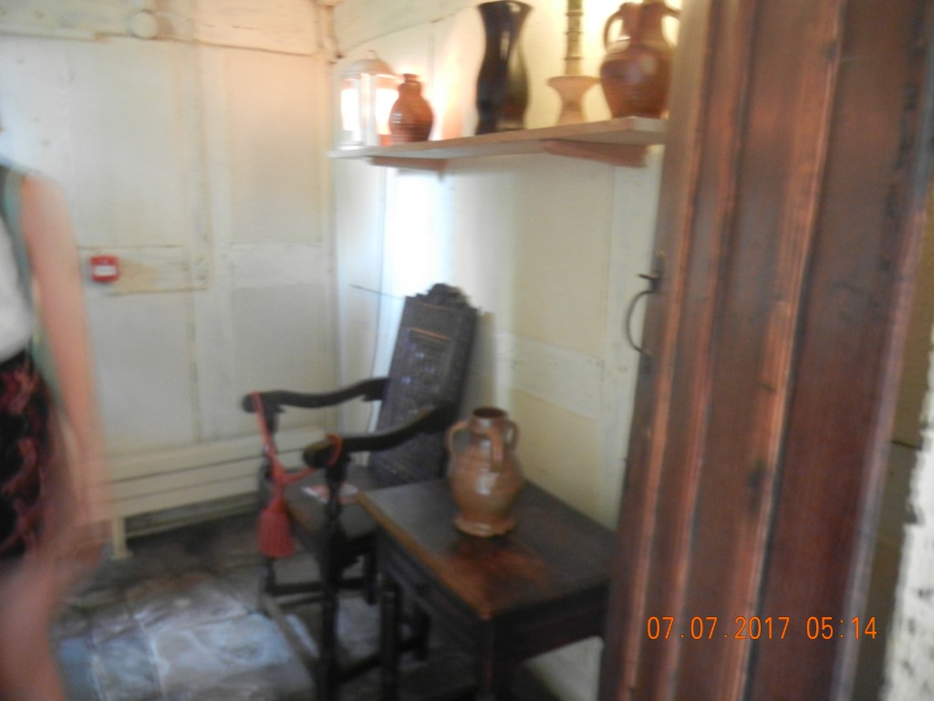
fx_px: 809
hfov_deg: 60.0
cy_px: 350
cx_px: 467
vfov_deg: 46.8
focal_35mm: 30
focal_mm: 5.4
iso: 647
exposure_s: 1/1.5
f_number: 3.5
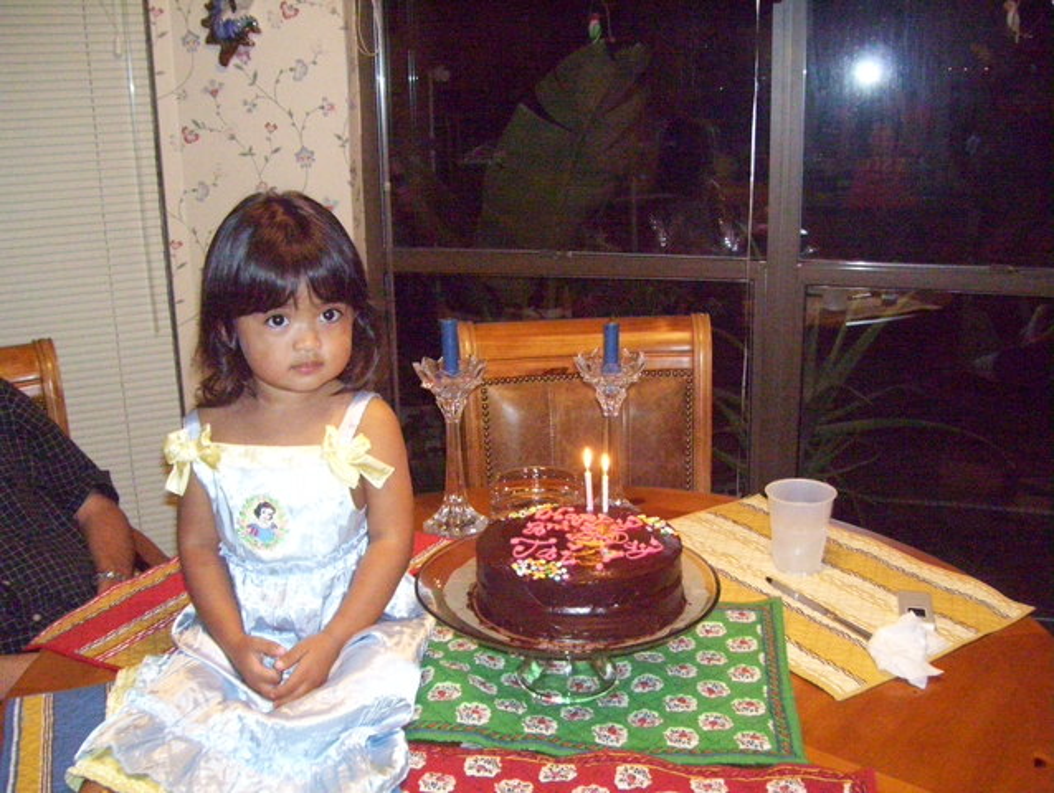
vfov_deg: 39.7
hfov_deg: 51.3
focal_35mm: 36
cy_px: 396
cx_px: 527
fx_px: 1097
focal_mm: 6
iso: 1250
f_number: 2.7
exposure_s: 1/125
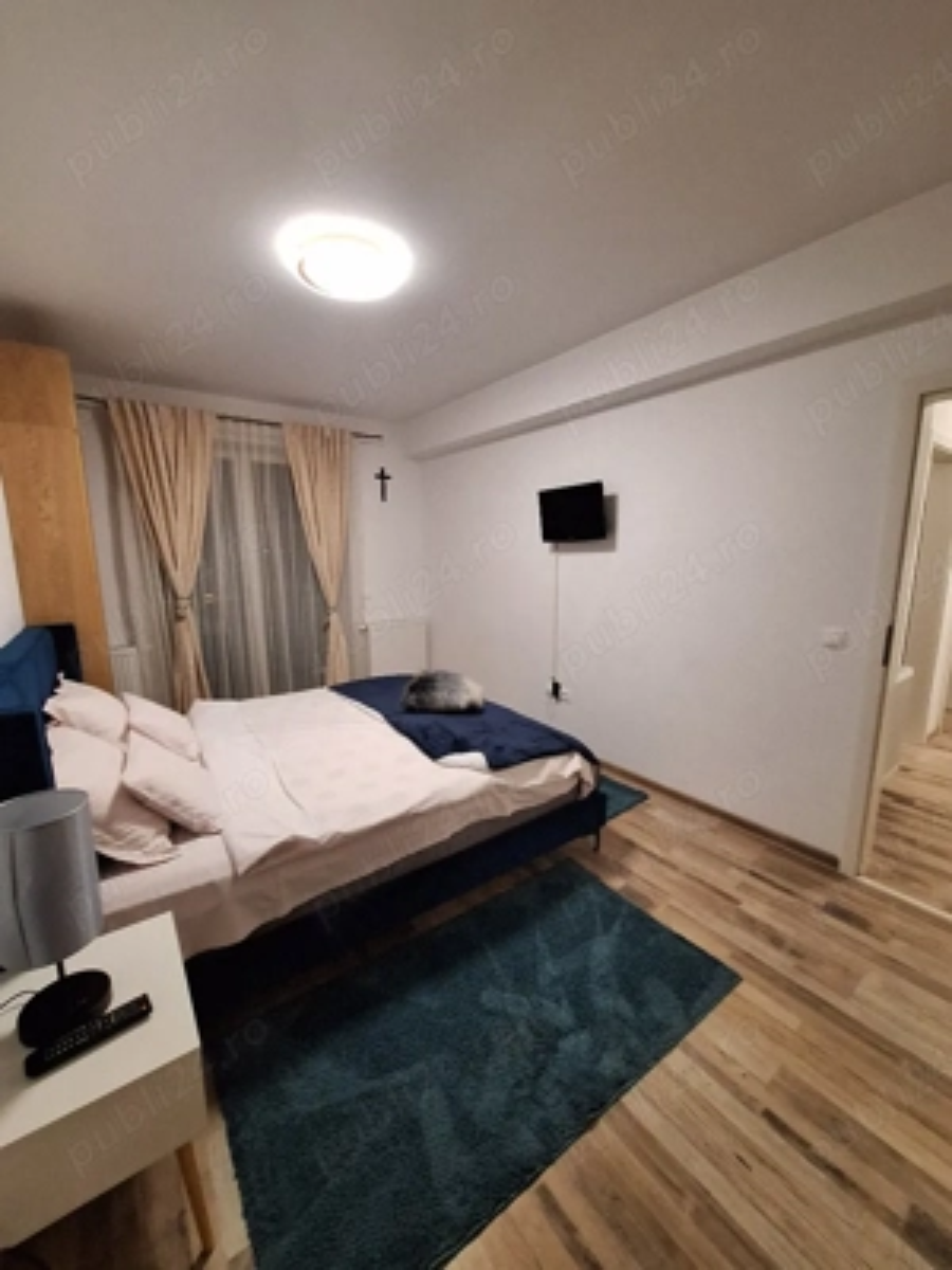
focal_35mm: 13
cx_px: 476
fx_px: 477
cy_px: 635
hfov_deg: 89.9
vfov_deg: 106.2
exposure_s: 1/25
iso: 320
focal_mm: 1.74
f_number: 2.2
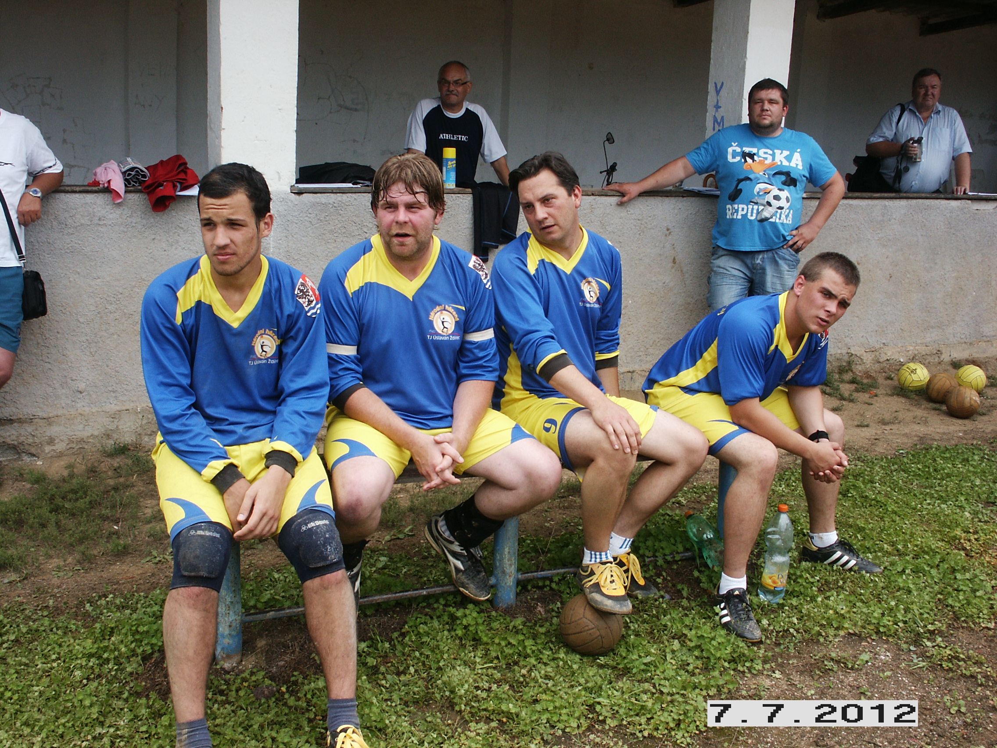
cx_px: 498
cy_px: 374
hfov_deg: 49.0
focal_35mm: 38
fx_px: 1094
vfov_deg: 37.7
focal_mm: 7.92
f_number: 6.7
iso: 64
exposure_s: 1/90
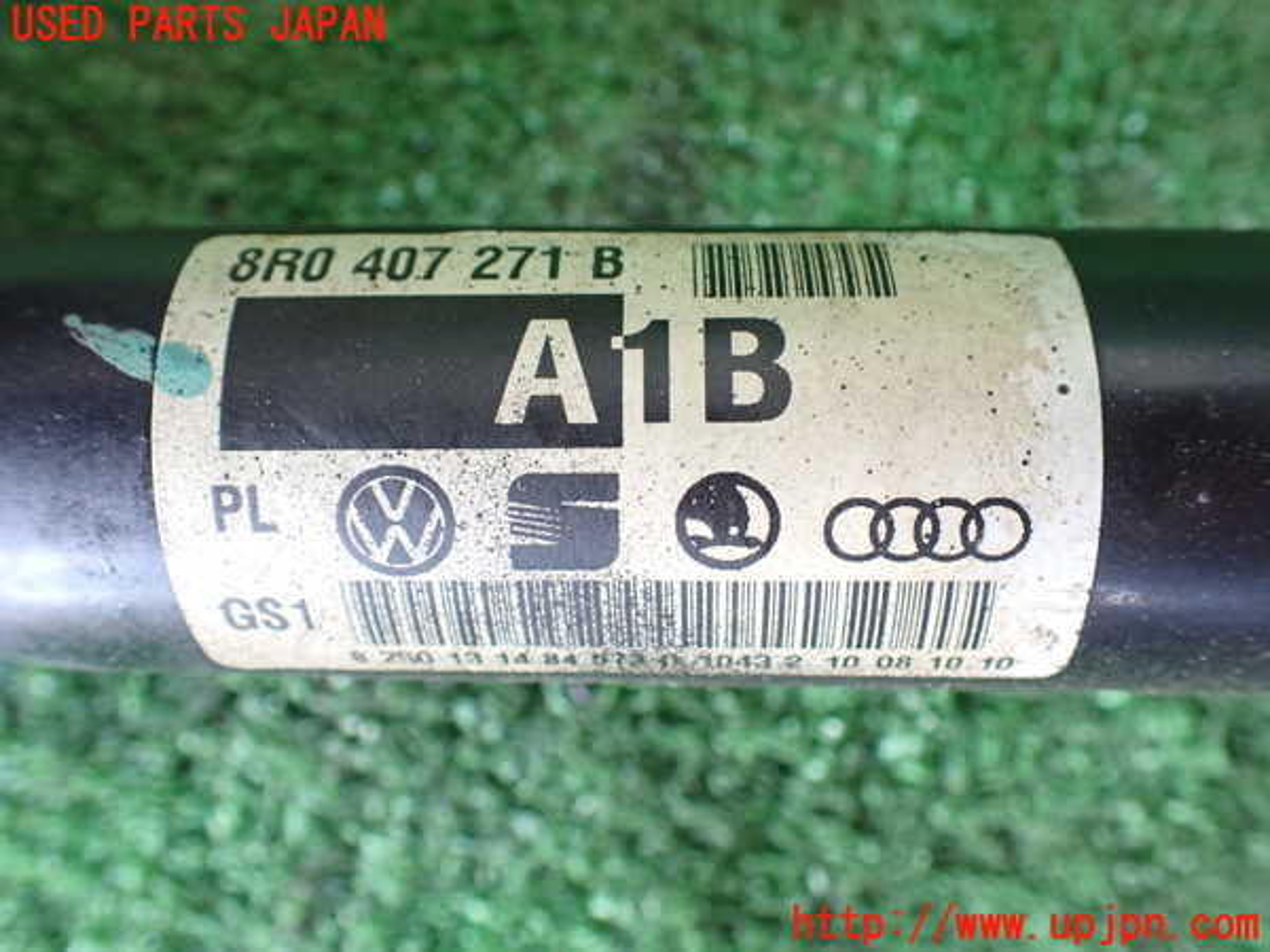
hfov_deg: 60.0
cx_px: 635
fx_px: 1101
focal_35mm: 30
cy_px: 476
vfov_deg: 46.8
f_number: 2.3
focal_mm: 5.4
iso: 800
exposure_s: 1/125
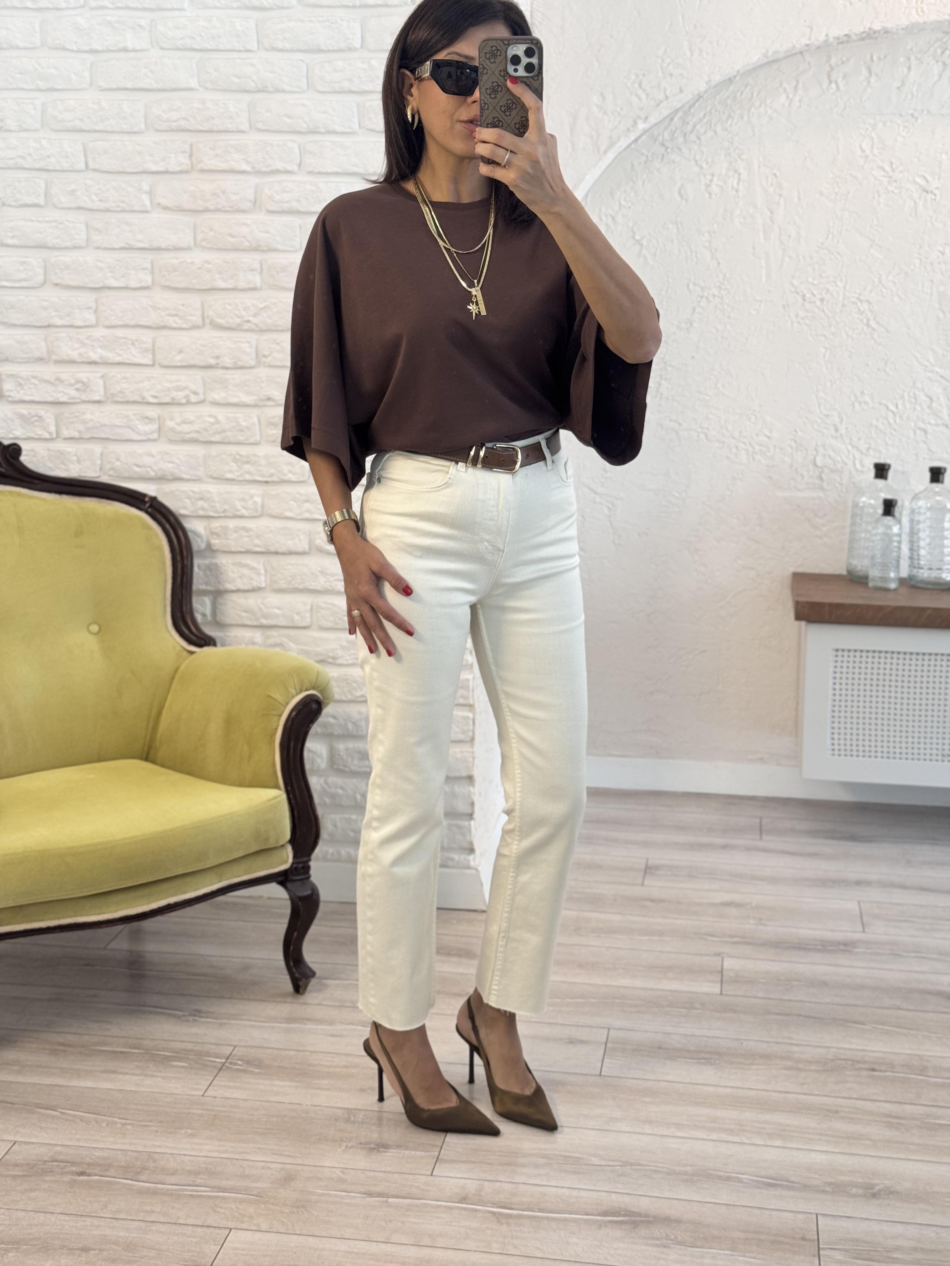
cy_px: 633
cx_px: 475
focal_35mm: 48
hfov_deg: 30.3
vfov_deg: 39.7
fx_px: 1756
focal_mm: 6.76
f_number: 1.78
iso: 100
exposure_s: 1/91
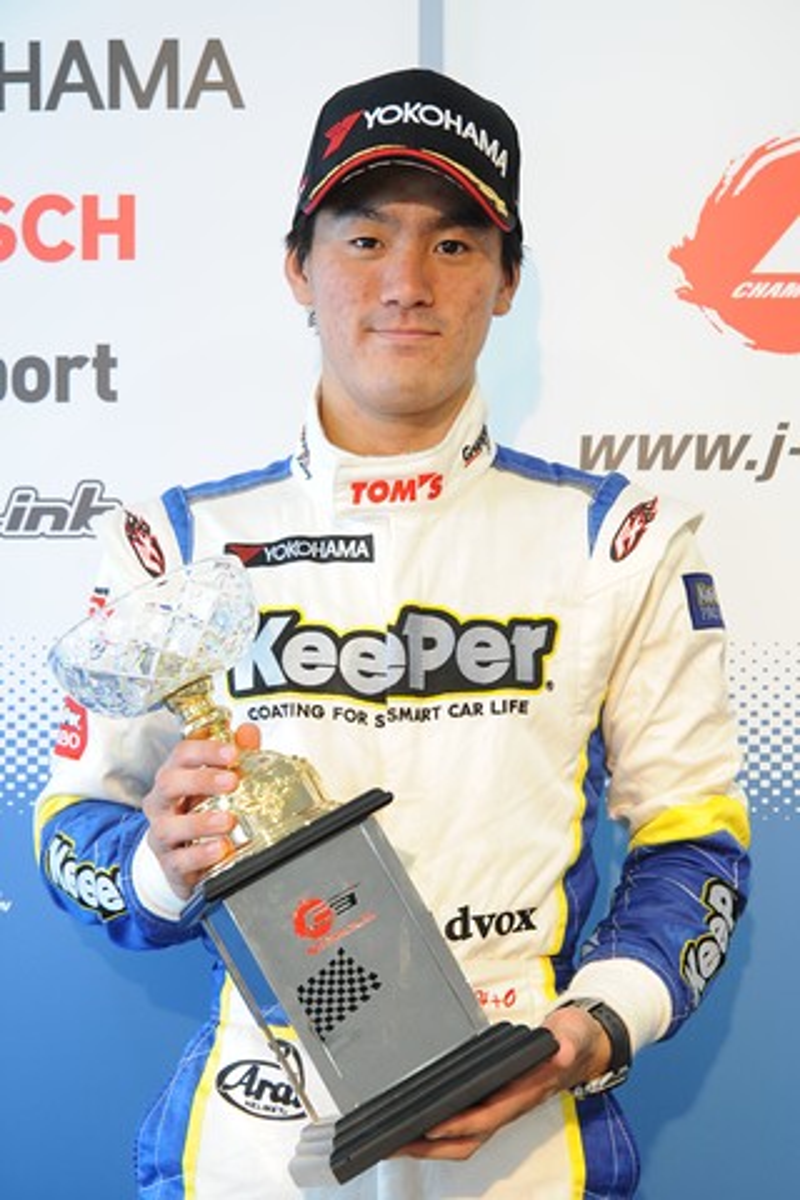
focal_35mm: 60
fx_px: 2000
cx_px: 400
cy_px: 600
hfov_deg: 22.6
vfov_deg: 33.4
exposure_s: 1/60
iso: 1600
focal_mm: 60
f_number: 5.6
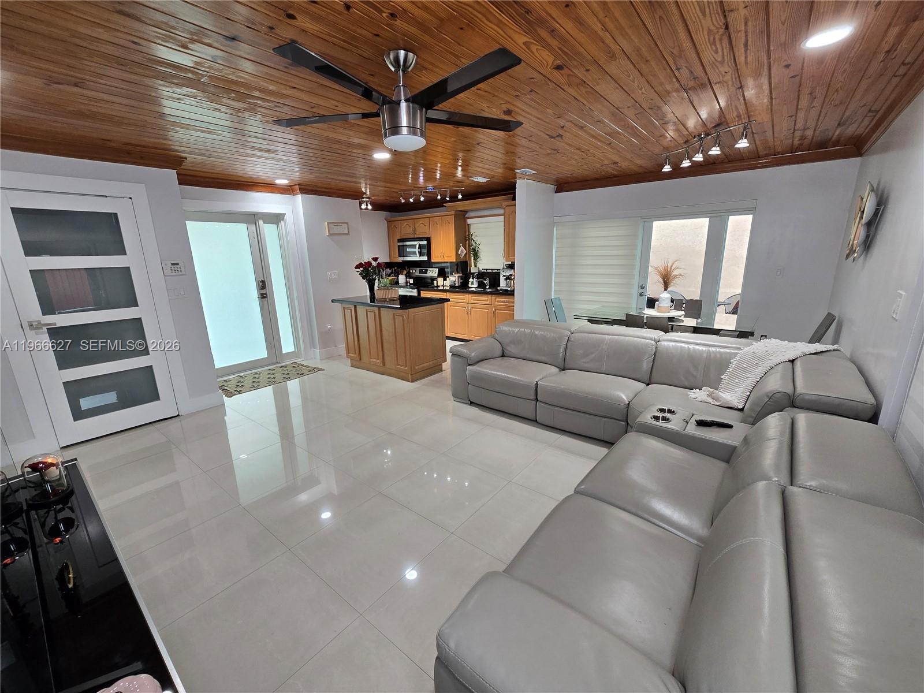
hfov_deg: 106.2
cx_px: 462
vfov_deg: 89.9
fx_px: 347
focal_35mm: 13
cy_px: 346
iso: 125
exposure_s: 1/60
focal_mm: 2.2
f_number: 2.2
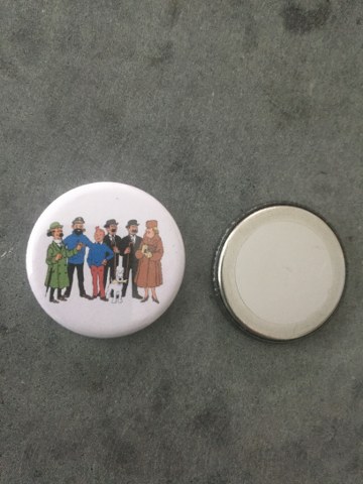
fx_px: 405
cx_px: 182
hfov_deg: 48.2
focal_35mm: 29
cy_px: 242
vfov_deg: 61.7
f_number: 2.2
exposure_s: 1/20
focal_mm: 4.15
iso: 250
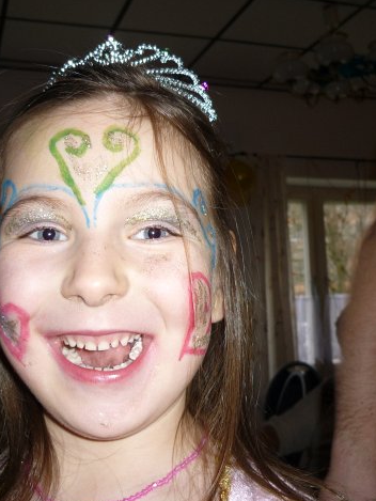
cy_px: 252
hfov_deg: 32.1
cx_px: 150
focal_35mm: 45
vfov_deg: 42.1
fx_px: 651
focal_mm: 5.5
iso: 100
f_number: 2.8
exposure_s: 1/60
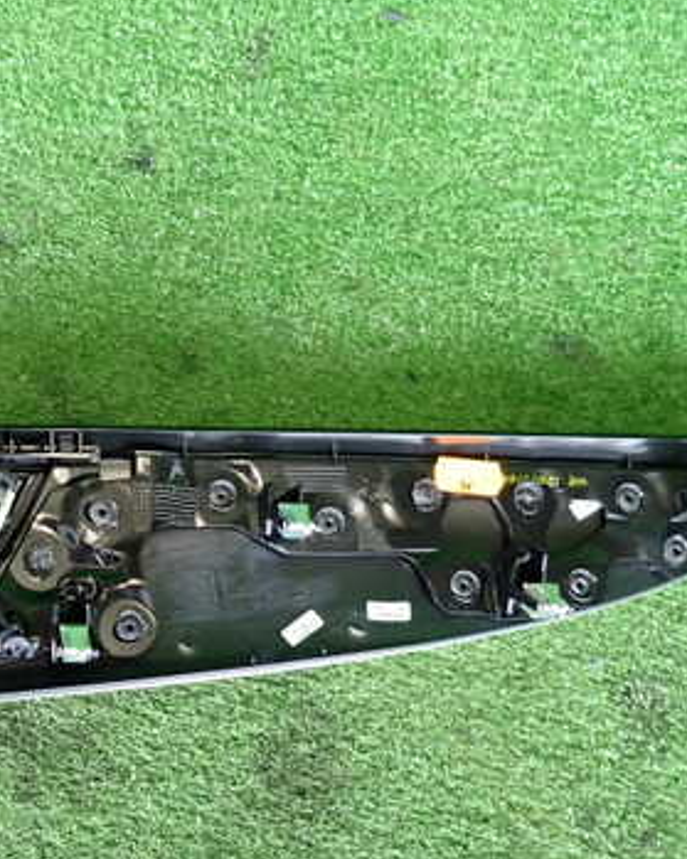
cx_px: 106
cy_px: 534
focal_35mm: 42
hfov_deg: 34.2
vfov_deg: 43.5
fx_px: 1068
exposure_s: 1/30
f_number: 2
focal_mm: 4.5
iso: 320
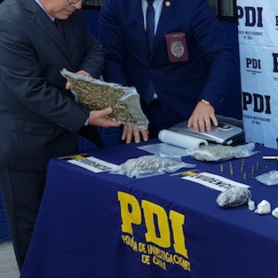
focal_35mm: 72
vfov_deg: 24.0
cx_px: 406
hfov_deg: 20.8
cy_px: 138
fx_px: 654
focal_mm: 4.3
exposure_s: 1/277
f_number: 1.7
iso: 40
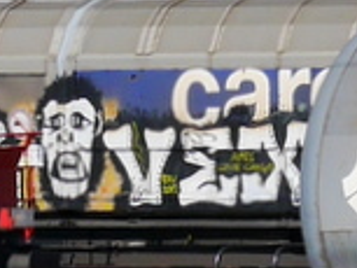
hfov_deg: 3.0
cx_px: -240
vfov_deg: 2.3
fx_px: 6781
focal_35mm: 657
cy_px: 45
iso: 160
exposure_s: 1/400
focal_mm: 42
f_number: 9
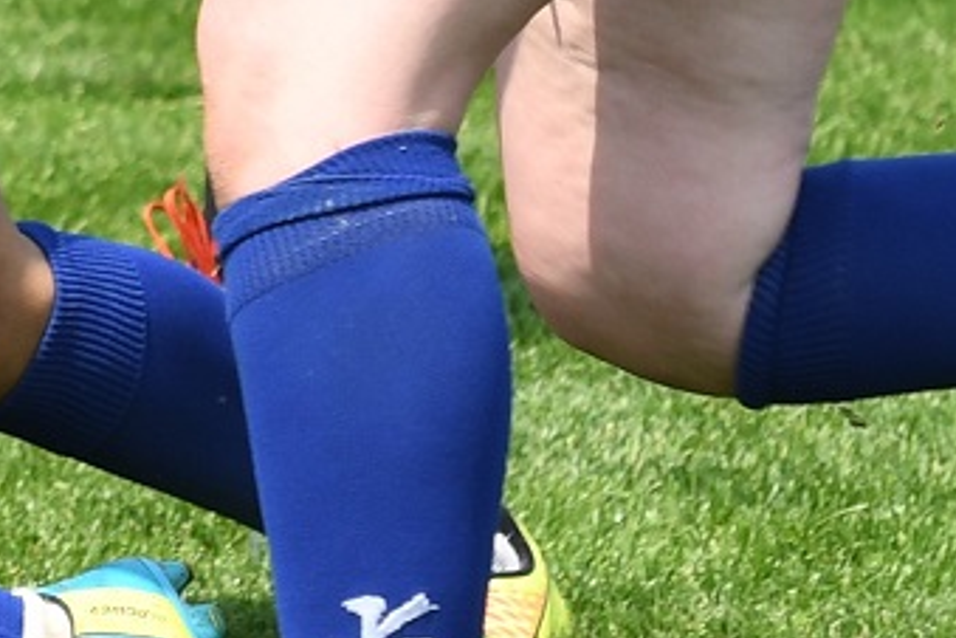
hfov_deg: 3.0
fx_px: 17870
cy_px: -550
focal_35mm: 673
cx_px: -866
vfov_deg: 2.0
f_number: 5
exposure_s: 1/1000
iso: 220
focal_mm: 116
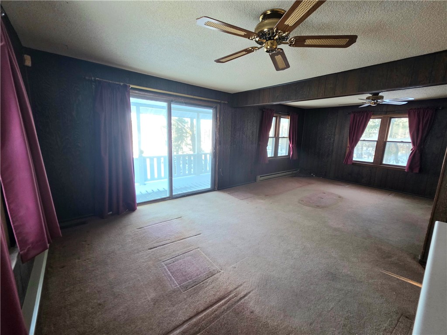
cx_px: 224
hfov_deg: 106.2
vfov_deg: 89.9
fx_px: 168
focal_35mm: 13
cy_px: 168
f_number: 1.9
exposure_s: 1/60.2
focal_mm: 2.2
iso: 250
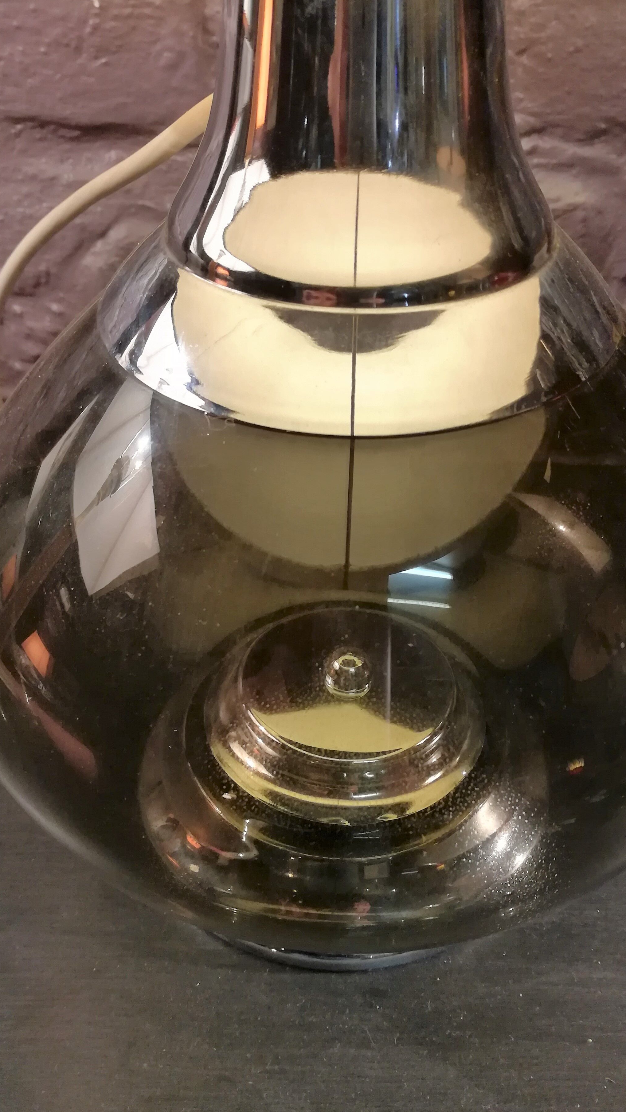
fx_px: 856
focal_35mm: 29
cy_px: 562
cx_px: 350
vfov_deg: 66.1
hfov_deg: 40.1
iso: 250
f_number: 2.2
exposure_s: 1/33.3
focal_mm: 3.83
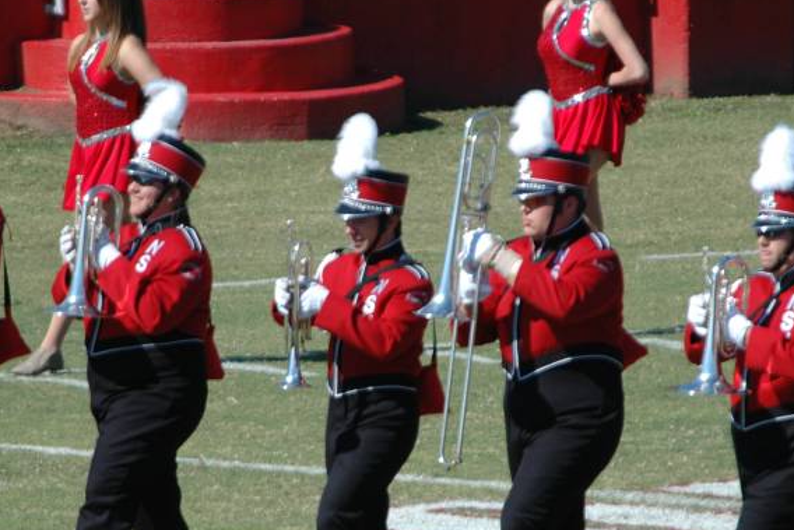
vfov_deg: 1.3
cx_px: 377
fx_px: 23825
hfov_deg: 1.9
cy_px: 323
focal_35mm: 1080
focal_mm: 400
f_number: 5.6
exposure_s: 1/800
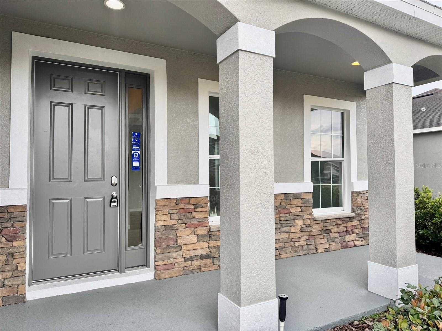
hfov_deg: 71.6
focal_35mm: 24
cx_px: 221
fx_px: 306
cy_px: 166
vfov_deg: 56.8
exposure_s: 1/582
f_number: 1.78
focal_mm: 6.76
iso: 80
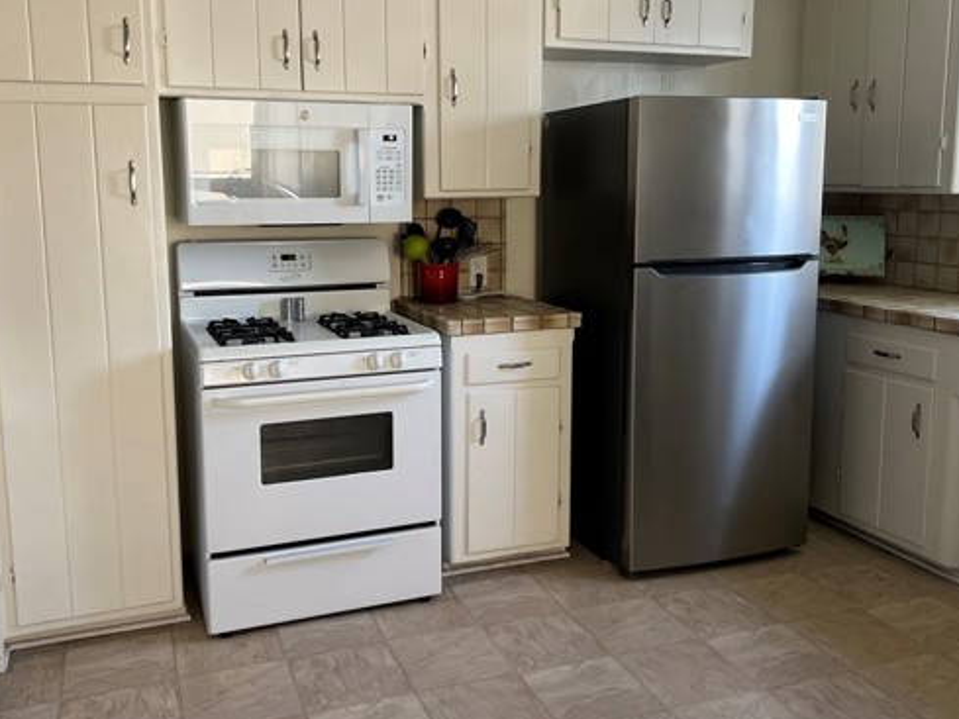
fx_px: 942
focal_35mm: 34
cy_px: 325
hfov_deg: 53.9
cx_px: 455
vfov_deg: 41.8
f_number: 1.5
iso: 125
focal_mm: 5.7
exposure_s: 1/107
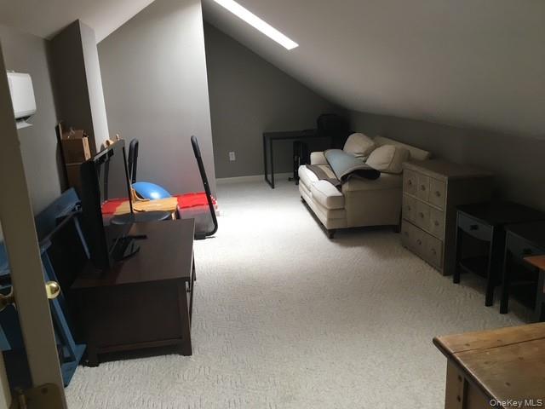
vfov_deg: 48.2
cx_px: 272
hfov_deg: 61.7
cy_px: 204
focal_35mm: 29
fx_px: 457
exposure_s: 1/30
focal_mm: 4.15
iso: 64
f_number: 2.2
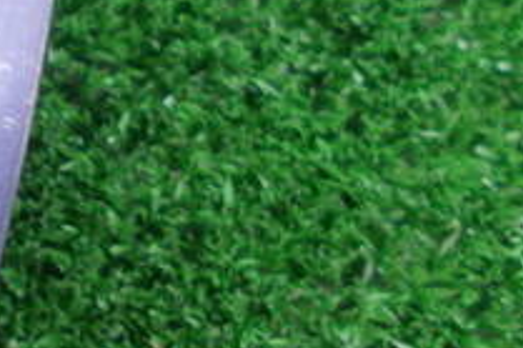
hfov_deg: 23.3
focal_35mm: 83
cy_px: 8
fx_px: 1205
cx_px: -20
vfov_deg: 16.1
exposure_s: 1/10
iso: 200
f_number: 3.2
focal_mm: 4.6
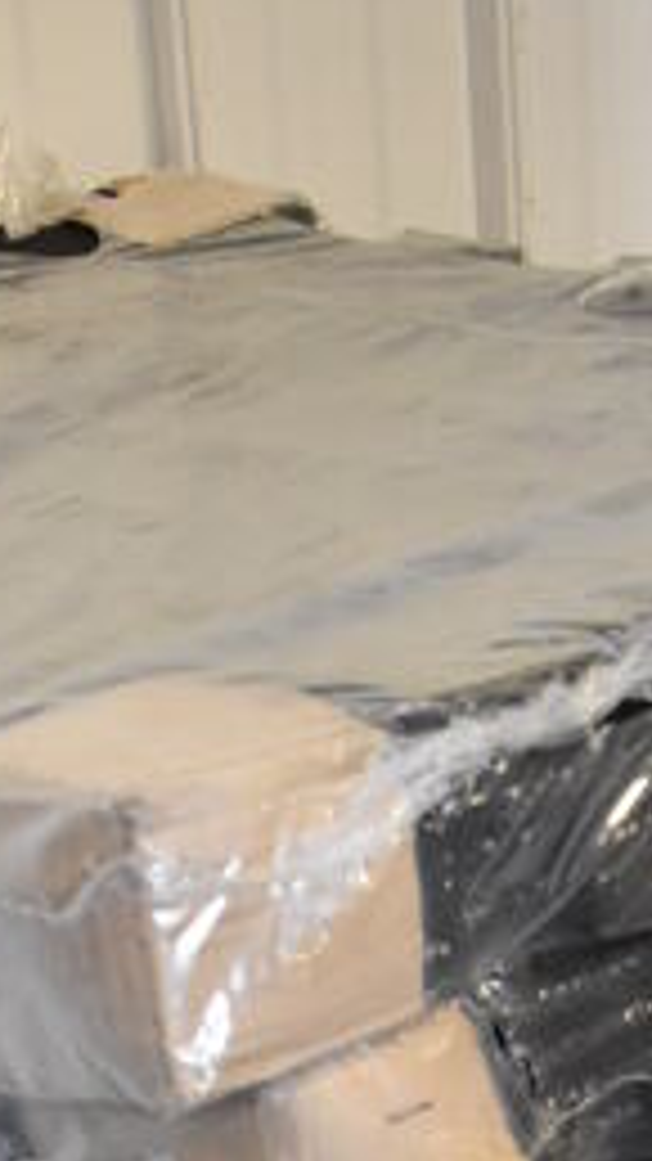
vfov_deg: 19.5
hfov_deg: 12.1
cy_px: 1568
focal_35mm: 100
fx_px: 3076
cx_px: 229
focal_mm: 18
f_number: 3.5
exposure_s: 1/125
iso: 2200
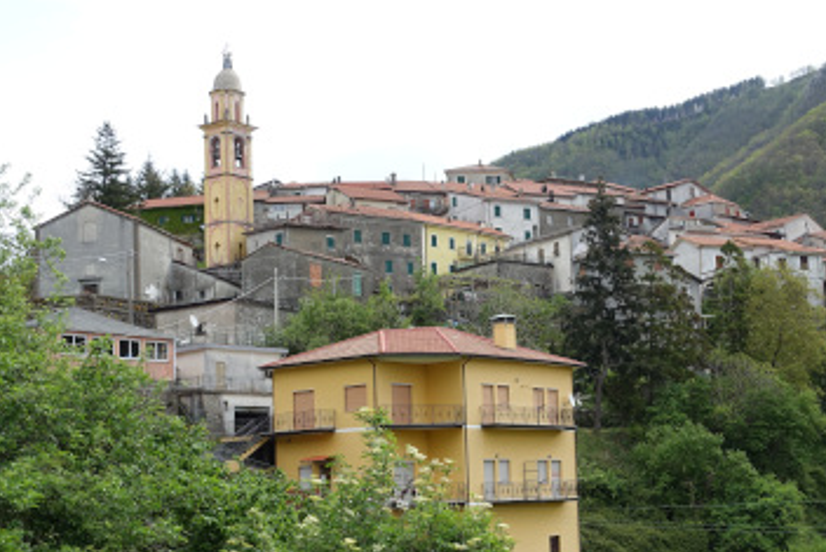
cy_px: 346
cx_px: 502
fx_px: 1400
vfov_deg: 22.2
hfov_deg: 32.8
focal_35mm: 61
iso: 125
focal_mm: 15.94
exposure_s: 1/200
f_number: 5.6
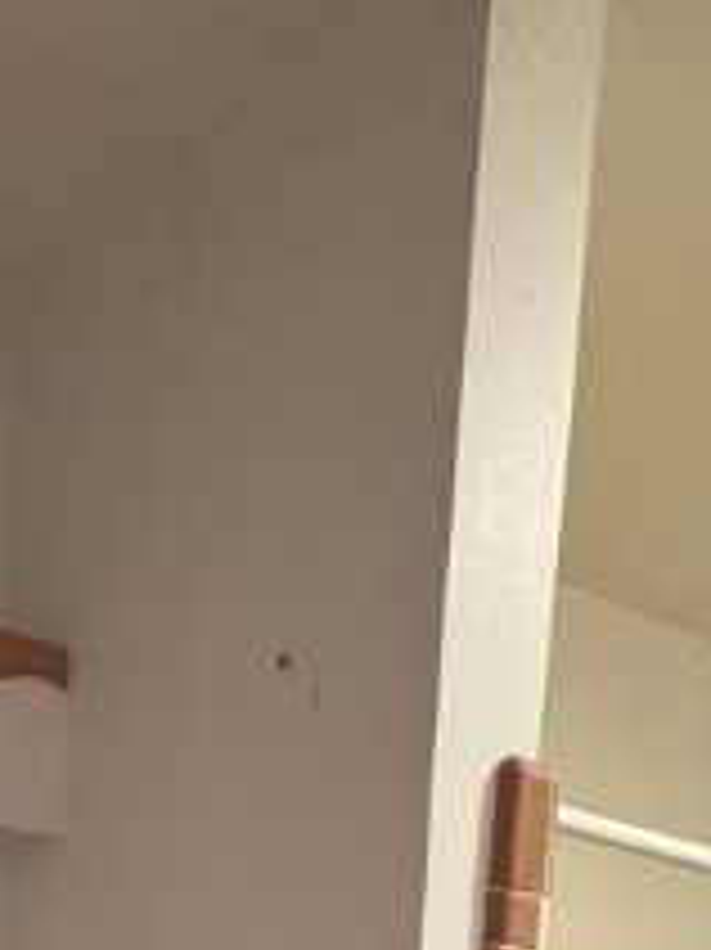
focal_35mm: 51
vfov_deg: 26.7
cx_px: 248
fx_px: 1398
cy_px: 1432
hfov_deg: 28.4
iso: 640
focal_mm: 2.22
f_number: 2.2
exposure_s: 1/60
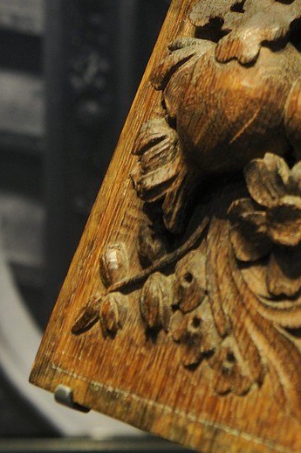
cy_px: -244
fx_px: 1318
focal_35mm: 105
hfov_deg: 12.9
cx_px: 266
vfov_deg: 17.4
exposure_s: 1/3.33
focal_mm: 34
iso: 800
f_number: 4
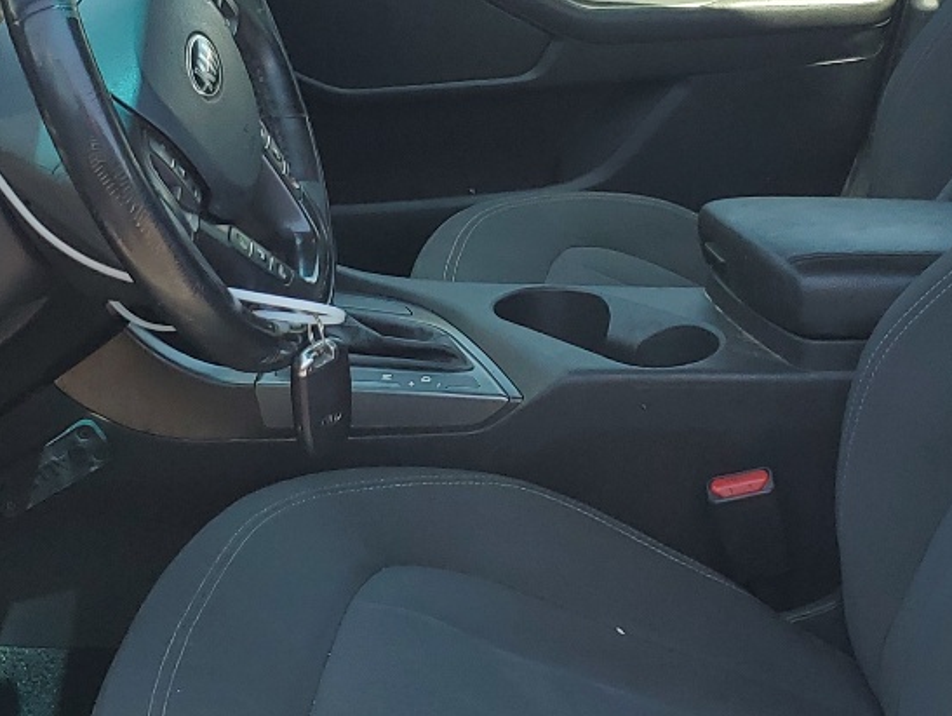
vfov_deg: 19.4
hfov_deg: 25.6
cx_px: 498
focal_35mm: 76
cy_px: 289
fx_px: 2092
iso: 50
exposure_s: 1/526
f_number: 1.5
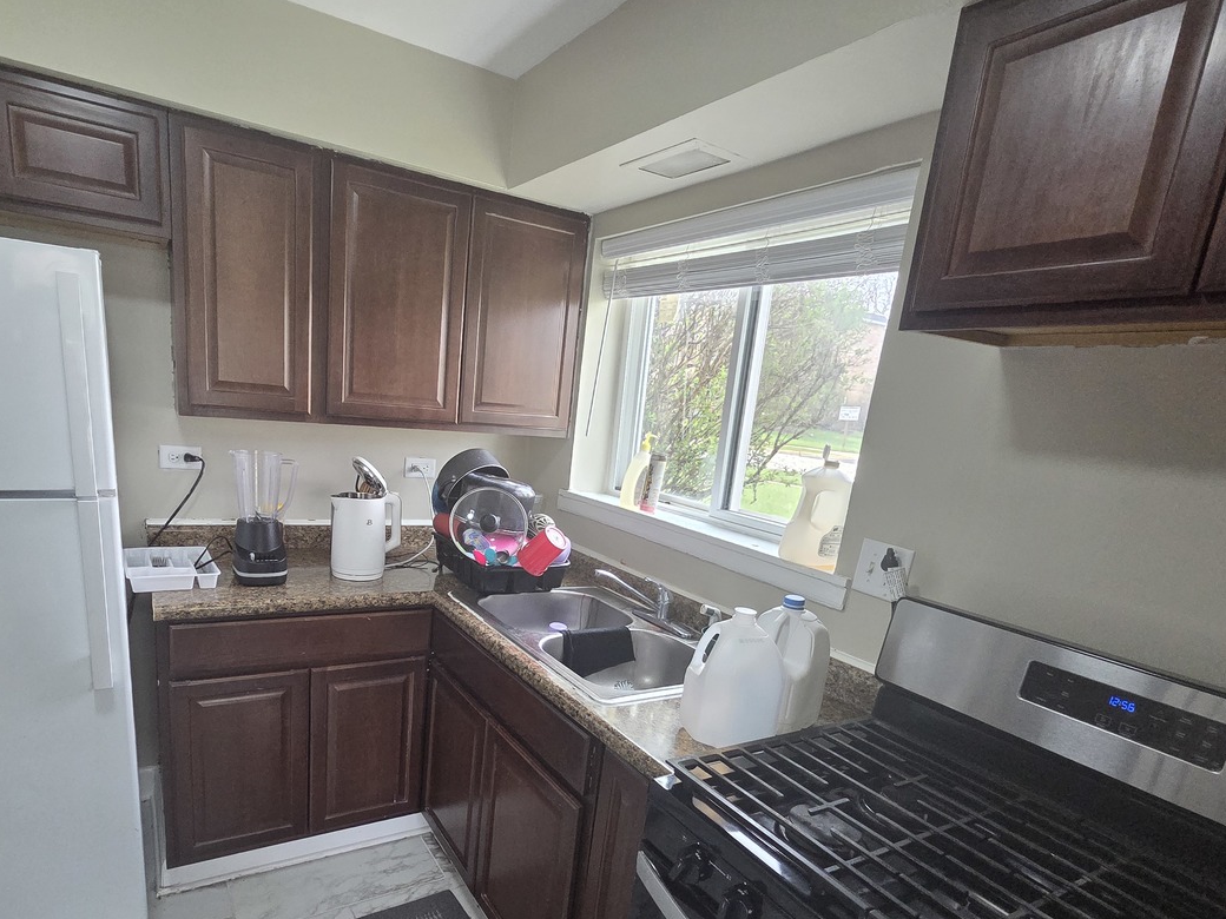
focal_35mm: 18
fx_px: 638
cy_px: 577
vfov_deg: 70.4
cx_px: 533
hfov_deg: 87.3
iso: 500
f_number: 2.2
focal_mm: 2.2
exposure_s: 1/359
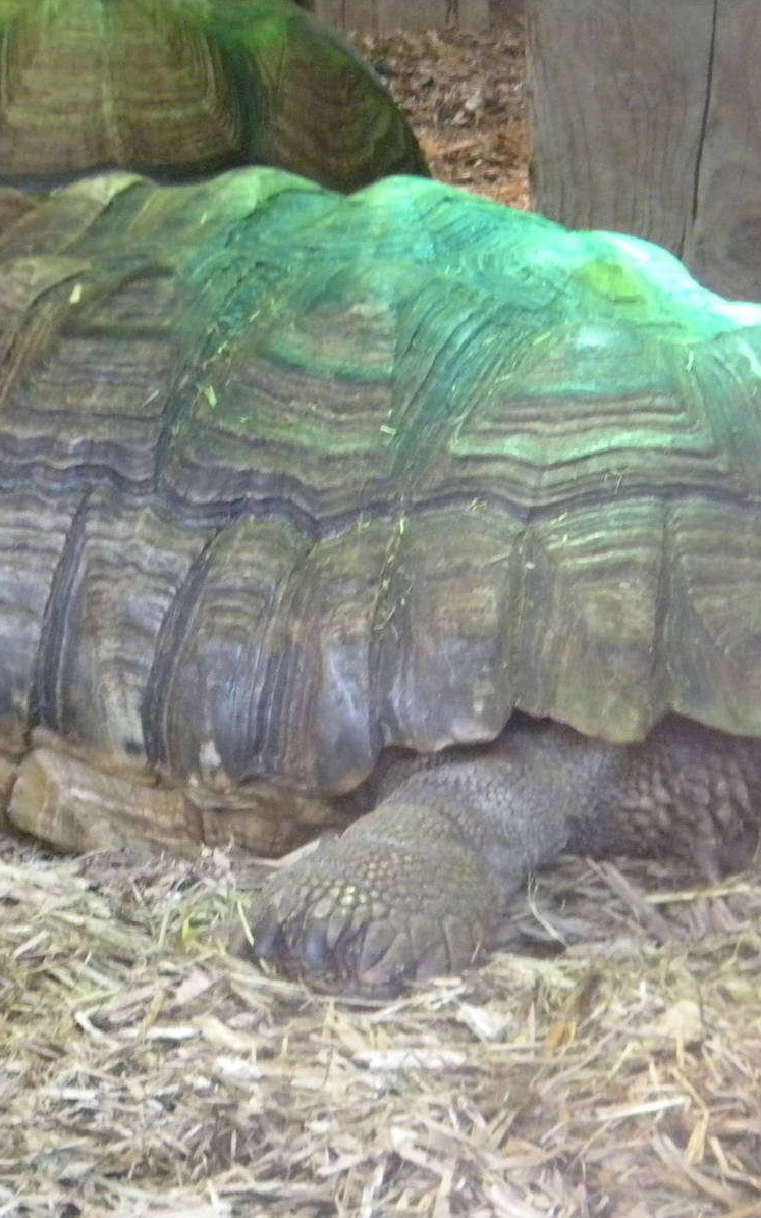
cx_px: 314
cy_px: 611
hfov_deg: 8.8
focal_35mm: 149
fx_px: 4944
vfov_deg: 14.0
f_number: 4.7
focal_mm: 19
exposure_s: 1/32.7
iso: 800
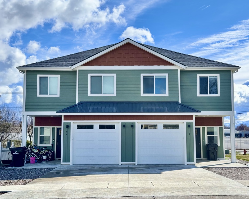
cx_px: 128
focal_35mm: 51
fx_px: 376
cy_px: 98
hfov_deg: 36.6
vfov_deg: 29.7
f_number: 1.78
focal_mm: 6.76
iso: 64
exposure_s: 1/2959
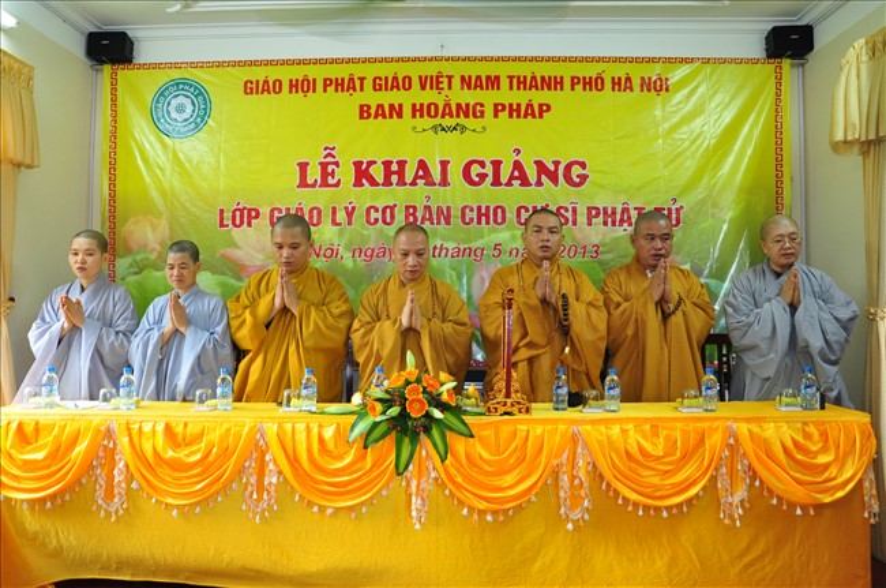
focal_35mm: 27
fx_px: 663
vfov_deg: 47.8
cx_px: 443
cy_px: 294
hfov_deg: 67.5
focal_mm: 18
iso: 1000
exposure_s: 1/40
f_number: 3.5
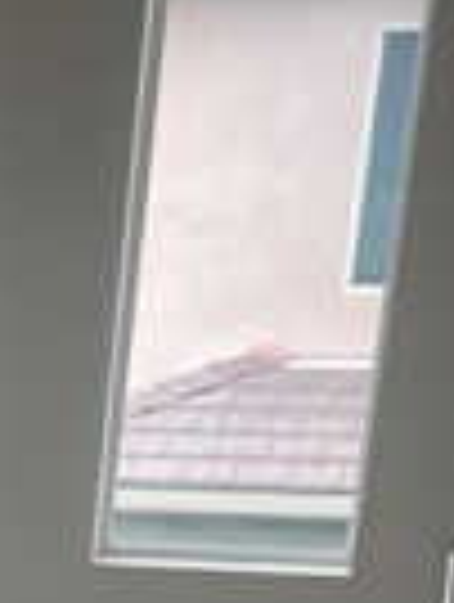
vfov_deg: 14.3
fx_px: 2162
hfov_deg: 10.5
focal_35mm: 124
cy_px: 1030
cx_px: -589
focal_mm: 4.2
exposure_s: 1/121
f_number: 1.6
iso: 100
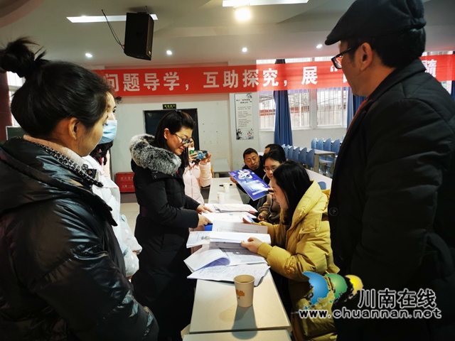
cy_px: 170
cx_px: 228
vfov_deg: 51.4
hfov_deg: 65.3
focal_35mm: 27
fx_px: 355
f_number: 1.8
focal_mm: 5.58
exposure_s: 1/100
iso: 160
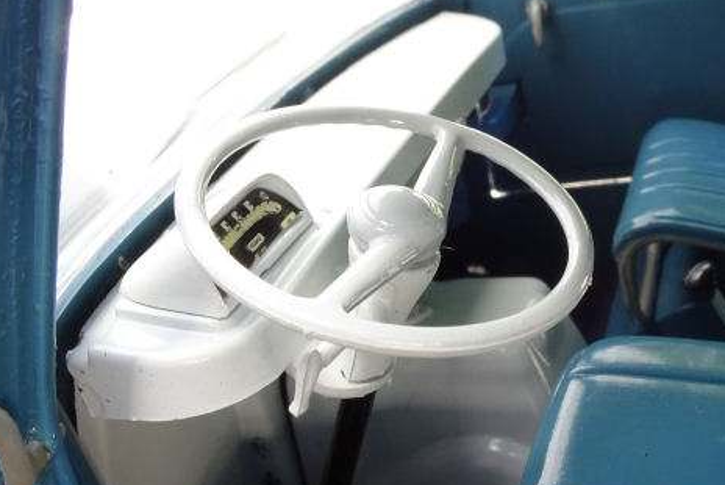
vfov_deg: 31.2
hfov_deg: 43.7
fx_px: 866
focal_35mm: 43
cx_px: 558
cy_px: 275
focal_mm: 4.1
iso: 200
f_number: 7.1
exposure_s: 1/30
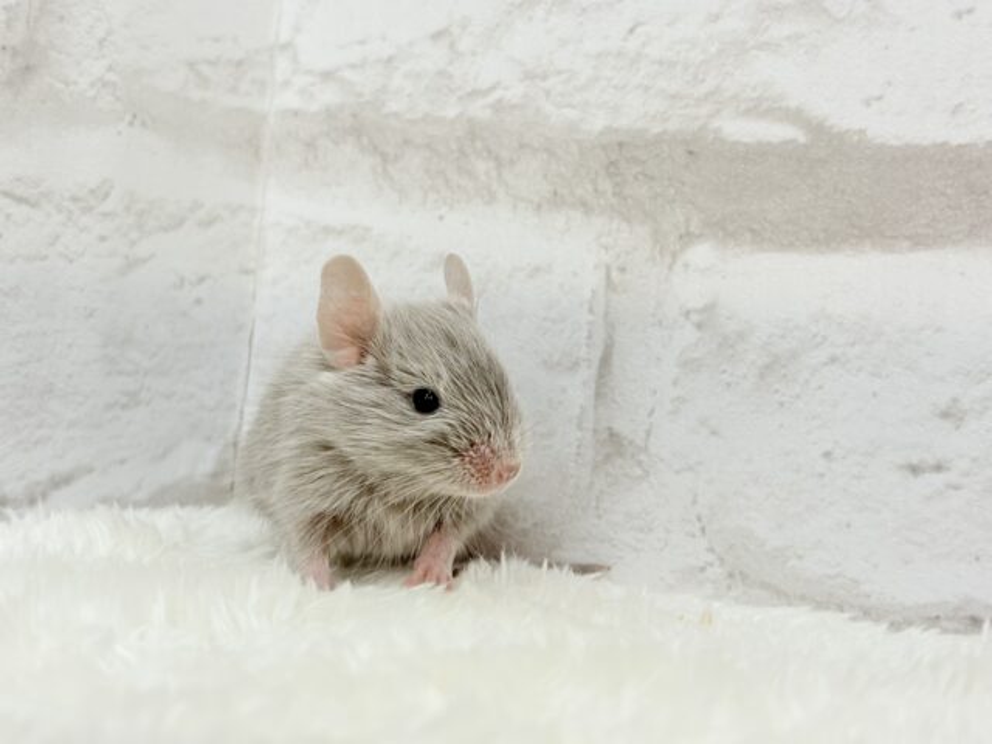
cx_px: 496
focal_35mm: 52
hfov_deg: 36.8
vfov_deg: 28.0
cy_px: 372
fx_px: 1490
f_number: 1.6
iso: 80
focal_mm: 5.96
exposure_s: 1/100
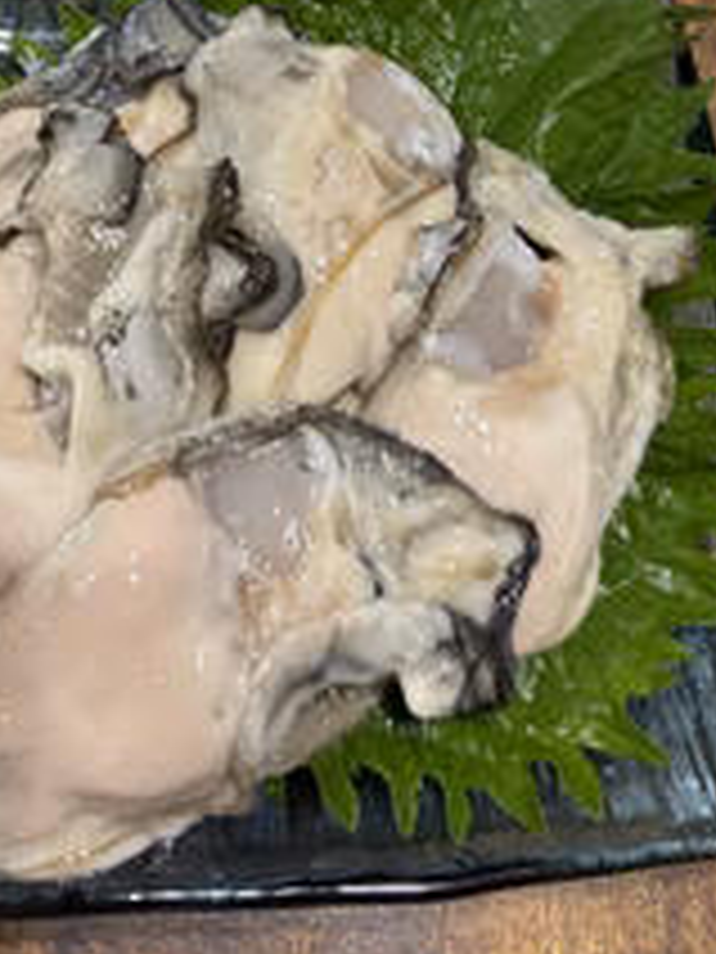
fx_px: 1351
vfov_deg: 36.7
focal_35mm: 49
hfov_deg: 29.6
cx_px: 266
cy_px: 112
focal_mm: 5.96
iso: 125
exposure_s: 1/60
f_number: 1.6
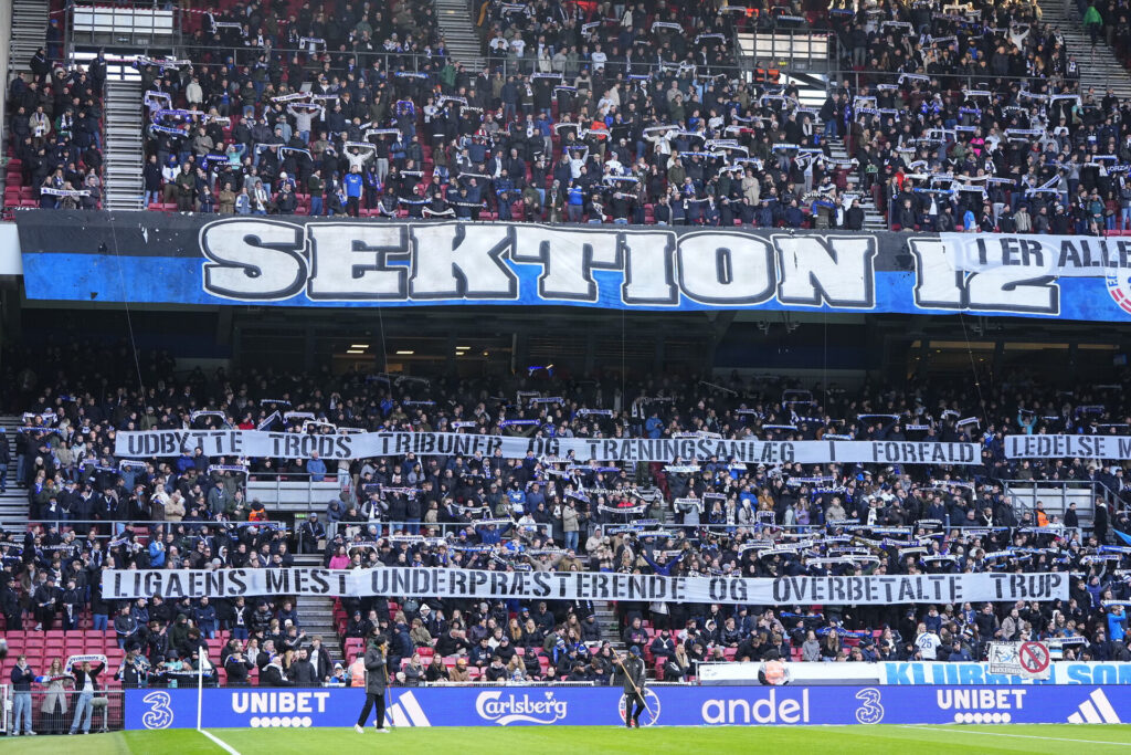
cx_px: 566
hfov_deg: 24.5
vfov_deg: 16.5
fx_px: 2608
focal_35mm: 83
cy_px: 378
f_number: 2.8
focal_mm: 83
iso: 1000
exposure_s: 1/640
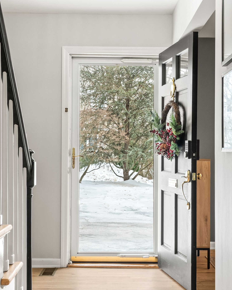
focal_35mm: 56
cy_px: 157
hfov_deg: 27.1
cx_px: 117
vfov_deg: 33.6
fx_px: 481
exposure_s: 1/2.5
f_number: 11
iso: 250
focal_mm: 24
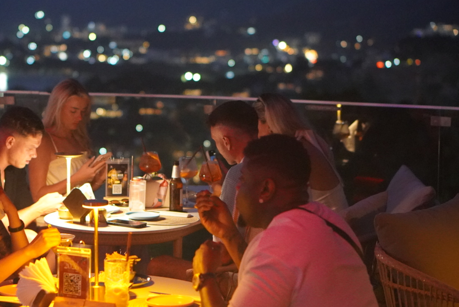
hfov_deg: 18.7
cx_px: 136
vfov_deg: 12.6
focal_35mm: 109
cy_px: 148
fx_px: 1391
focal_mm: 50
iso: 6400
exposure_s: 1/160
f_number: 2
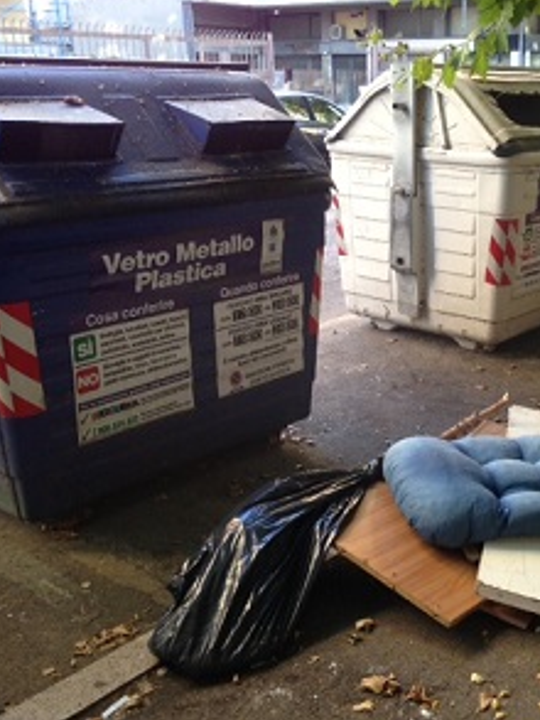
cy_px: 354
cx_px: 422
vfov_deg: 42.1
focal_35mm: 45
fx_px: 935
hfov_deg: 31.5
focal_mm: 4.13
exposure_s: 1/60
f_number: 2.4
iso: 64
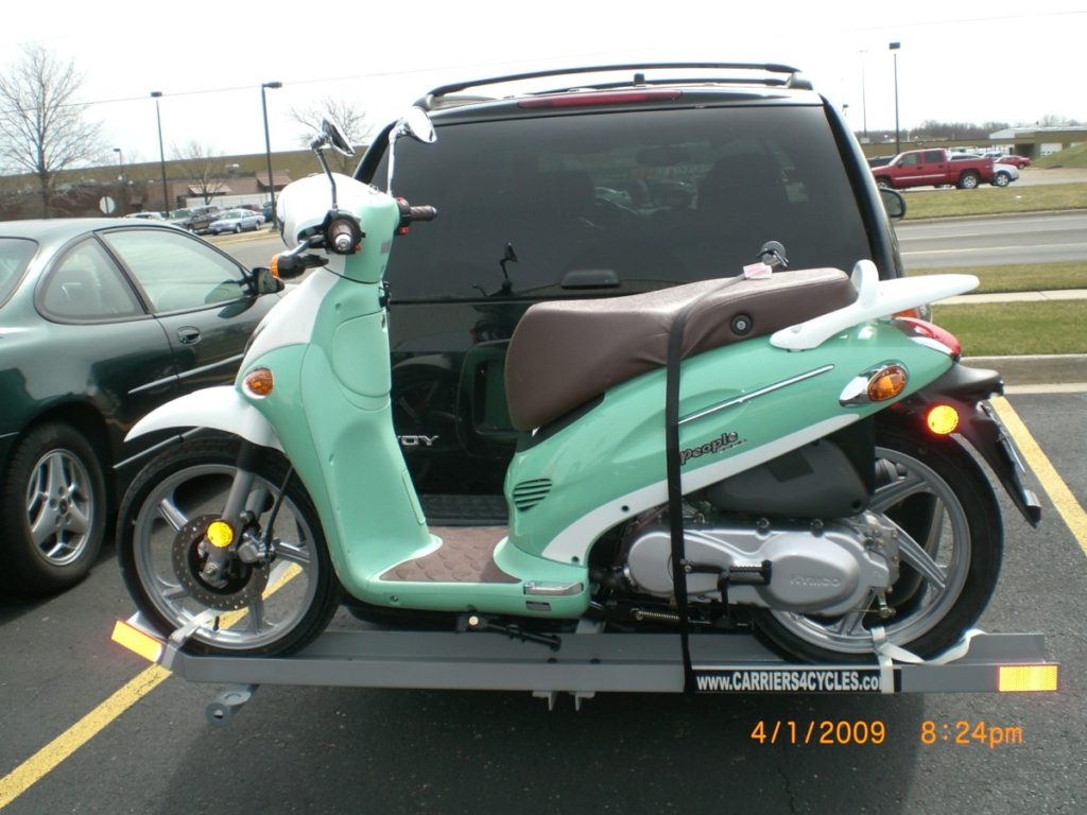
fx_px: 1193
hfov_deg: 49.0
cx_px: 544
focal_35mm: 38
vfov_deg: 37.7
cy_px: 408
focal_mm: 6.3
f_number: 4.4
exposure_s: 1/250
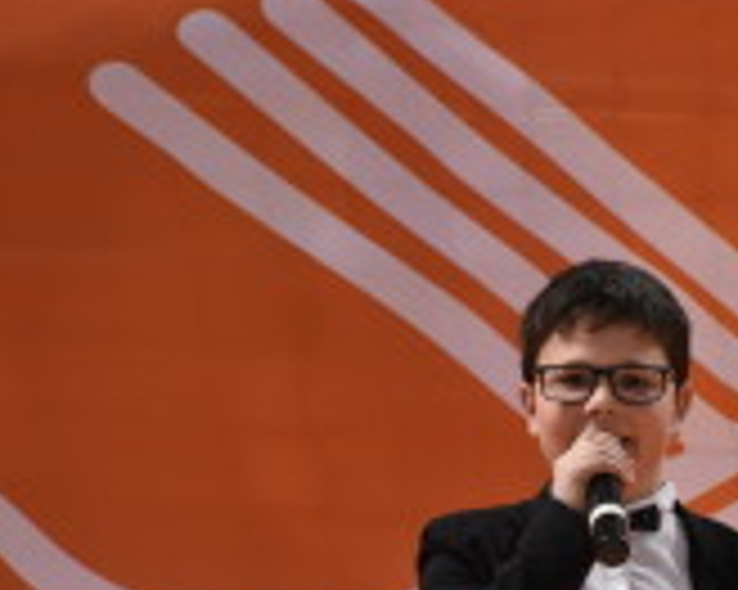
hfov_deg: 4.0
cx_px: 648
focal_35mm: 480
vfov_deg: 3.2
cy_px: 495
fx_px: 10478
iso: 1000
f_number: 6.3
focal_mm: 140
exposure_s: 1/80
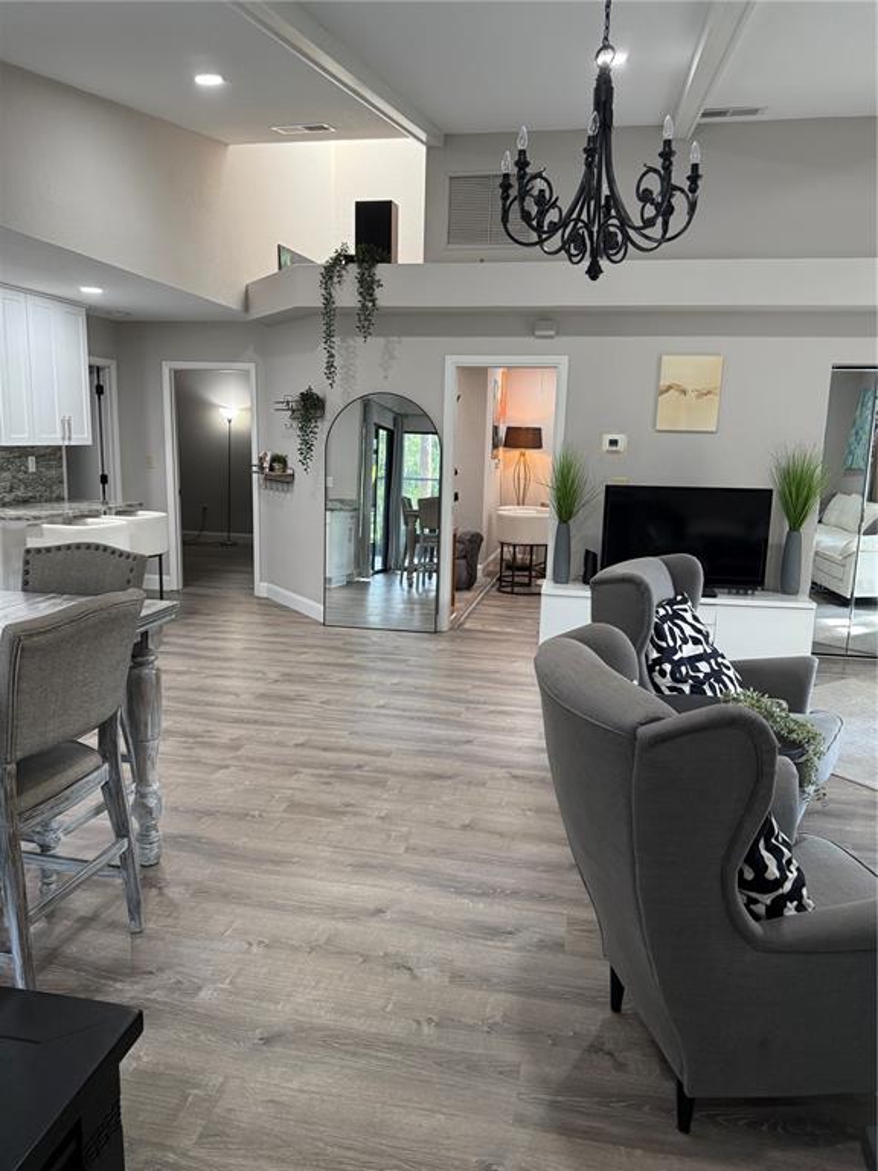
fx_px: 812
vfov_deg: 71.6
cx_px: 439
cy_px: 586
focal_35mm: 24
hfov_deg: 56.8
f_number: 1.78
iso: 250
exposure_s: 1/120
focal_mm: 6.76
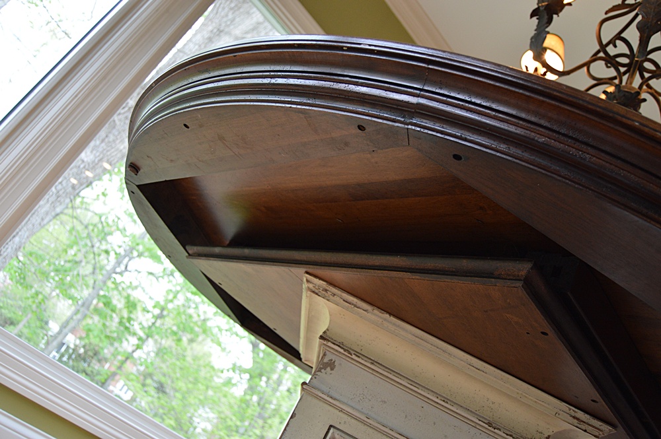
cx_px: 330
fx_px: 550
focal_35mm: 30
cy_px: 220
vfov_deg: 43.5
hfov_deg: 62.0
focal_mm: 20
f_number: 3.5
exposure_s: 1/60
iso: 560
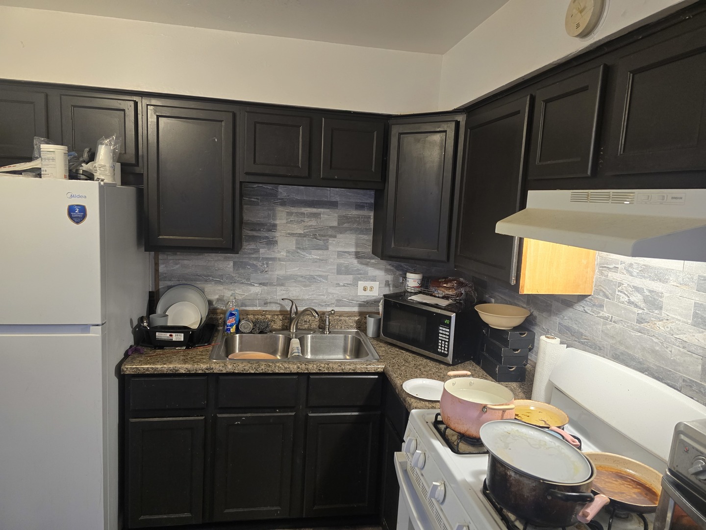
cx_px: 353
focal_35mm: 23
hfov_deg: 73.9
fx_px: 469
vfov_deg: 58.9
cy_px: 265
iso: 400
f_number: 1.7
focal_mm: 6.3
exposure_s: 1/120
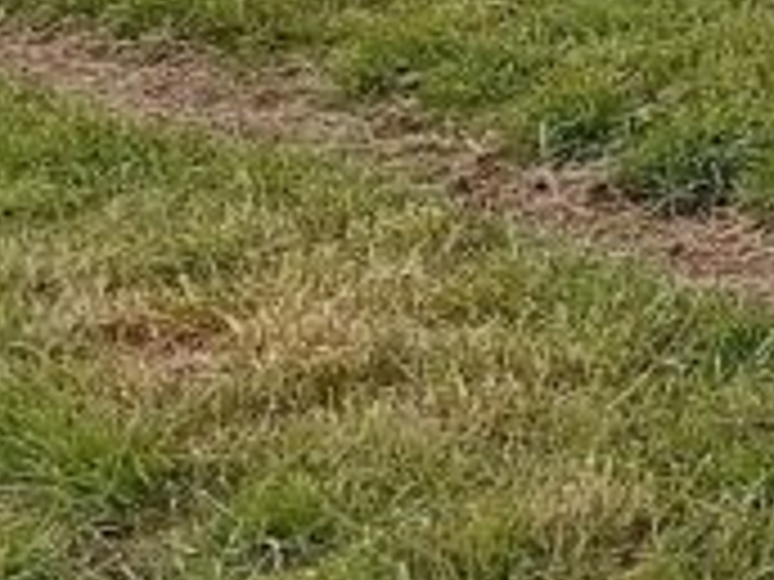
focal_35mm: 161
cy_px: -263
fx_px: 3600
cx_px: 1940
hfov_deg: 10.4
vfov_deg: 9.0
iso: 50
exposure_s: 1/249
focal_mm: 3.98
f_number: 1.8
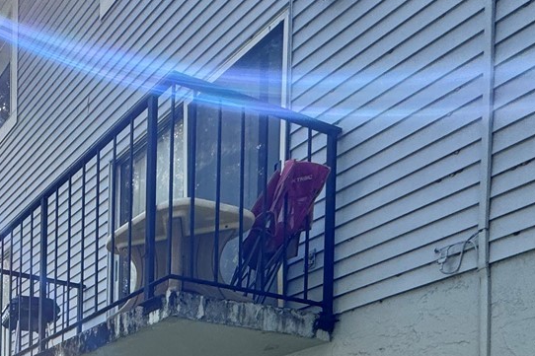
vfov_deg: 24.0
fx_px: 639
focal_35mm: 43
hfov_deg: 37.6
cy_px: 544
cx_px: -60
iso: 40
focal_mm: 2.22
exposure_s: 1/188
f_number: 2.2
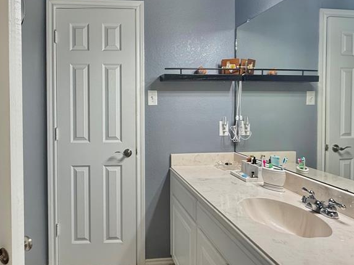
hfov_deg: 68.2
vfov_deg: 54.6
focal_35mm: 25
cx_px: 131
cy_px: 111
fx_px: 256
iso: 125
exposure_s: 1/120
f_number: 2.2
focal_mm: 2.22
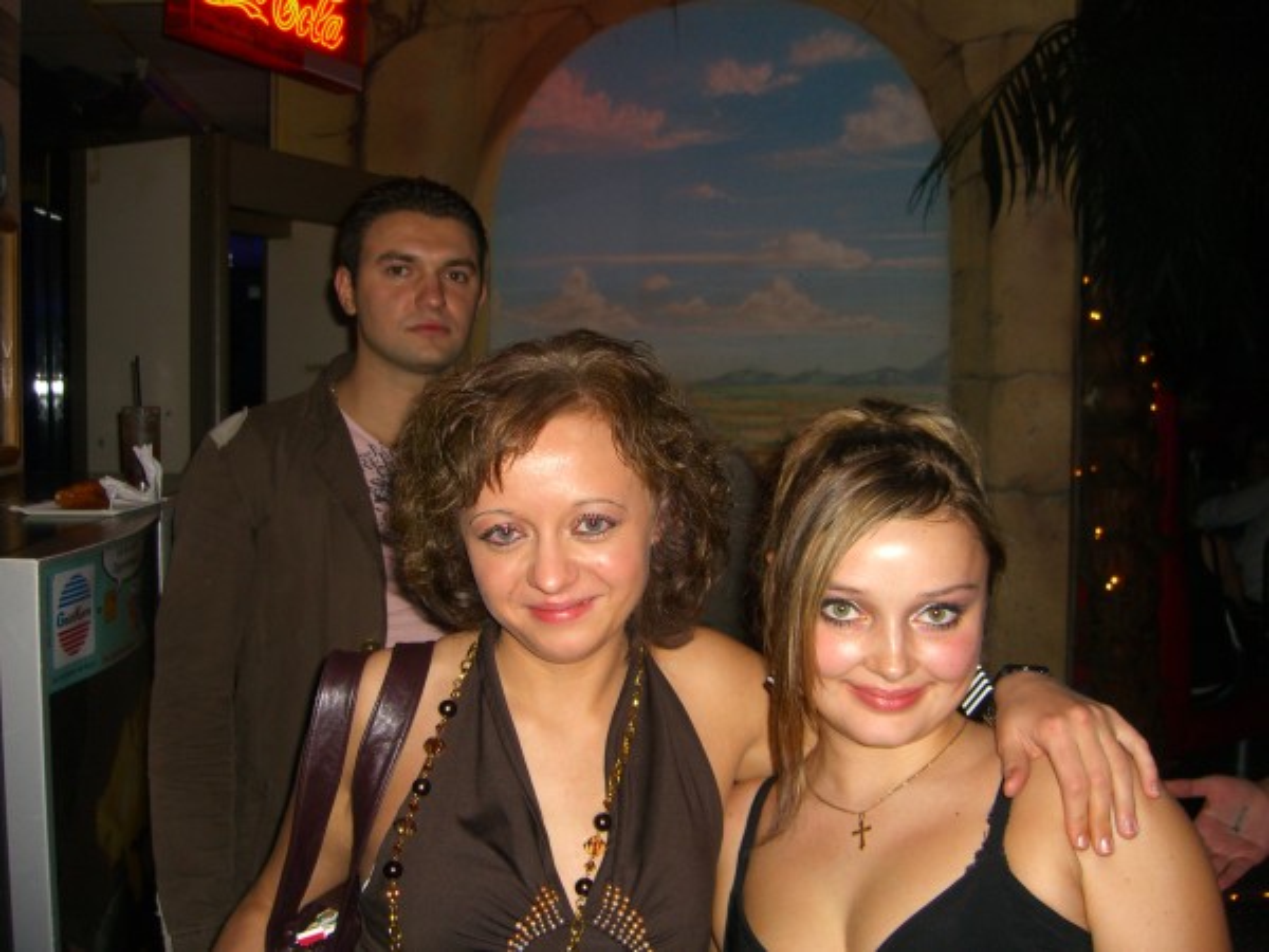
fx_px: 1393
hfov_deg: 49.0
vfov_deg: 37.7
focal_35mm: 38
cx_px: 634
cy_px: 476
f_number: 2.8
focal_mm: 7.9
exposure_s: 1/60
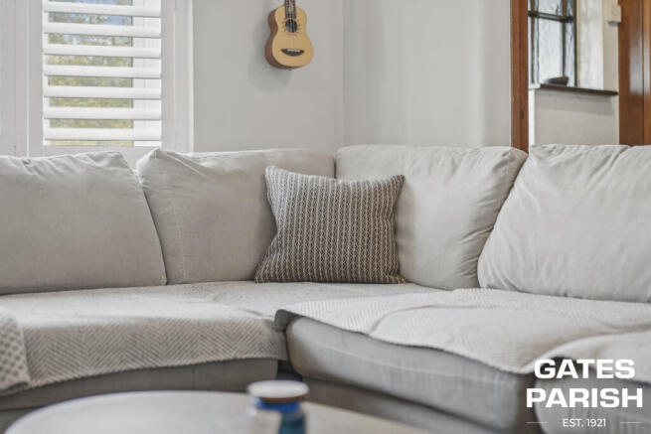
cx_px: 326
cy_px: 217
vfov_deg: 27.0
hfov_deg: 39.6
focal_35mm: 50
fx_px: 904
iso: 160
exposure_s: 1/60
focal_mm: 50
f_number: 1.8
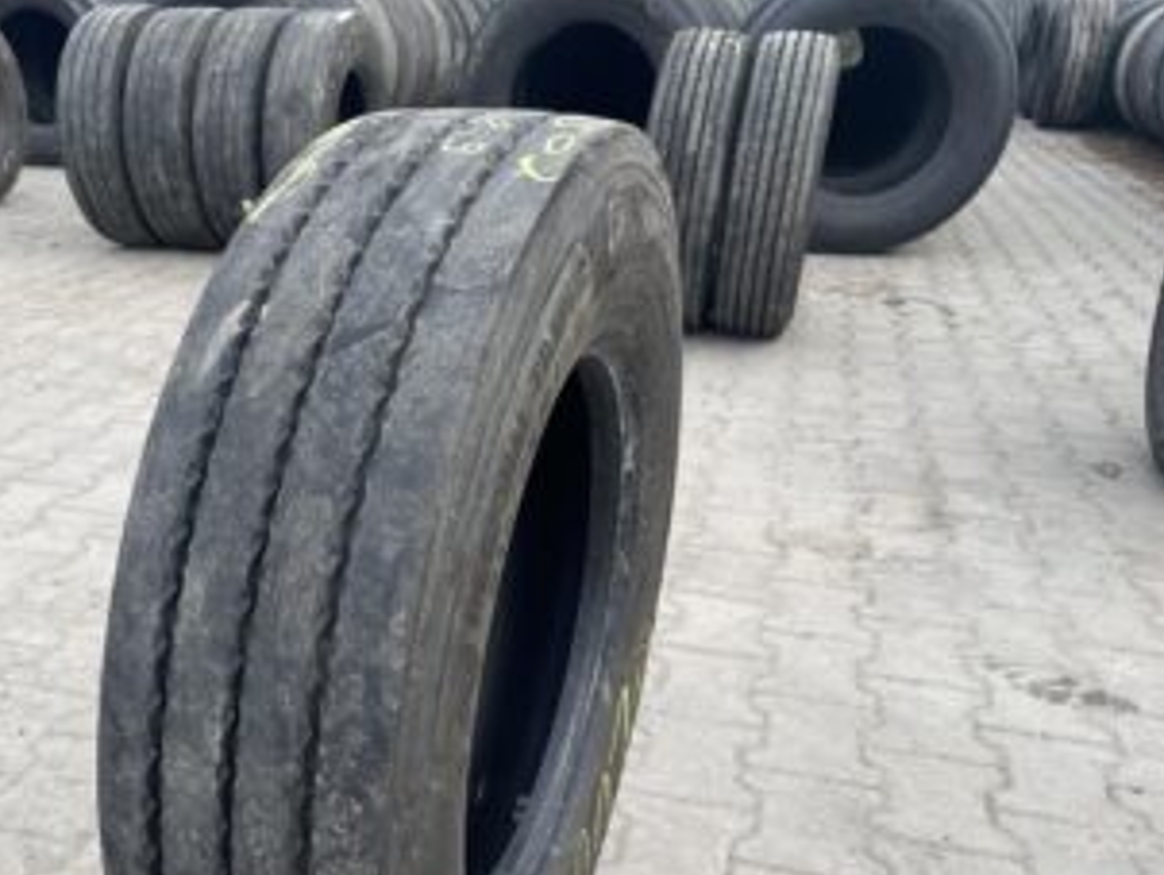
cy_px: 619
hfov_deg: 49.3
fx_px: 1245
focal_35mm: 37
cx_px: 389
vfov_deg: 38.1
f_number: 1.6
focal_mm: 4.2
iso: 32
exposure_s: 1/401
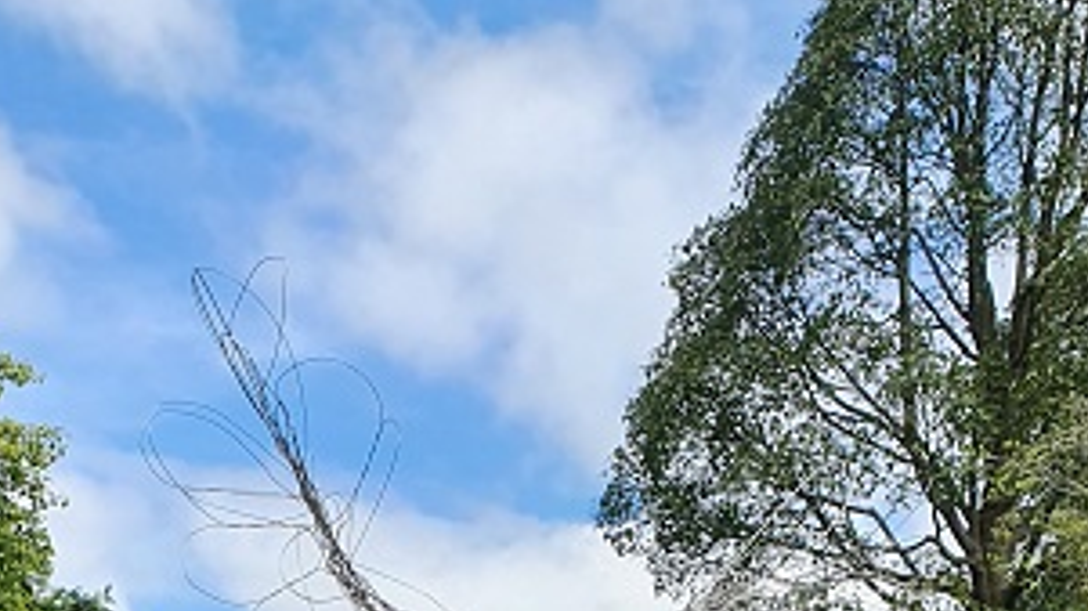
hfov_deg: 27.4
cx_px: 244
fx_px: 2192
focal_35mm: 76
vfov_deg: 12.6
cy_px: 1426
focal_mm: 4.32
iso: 50
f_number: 2.4
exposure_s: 1/1176
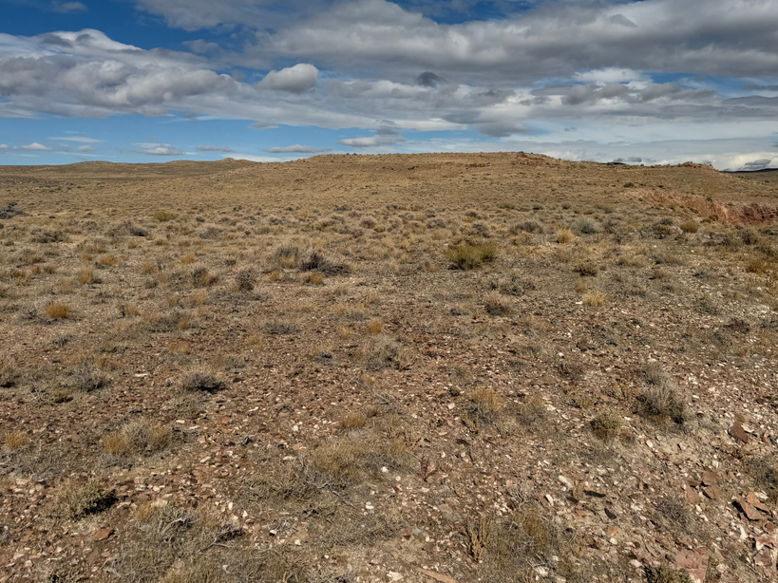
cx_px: 401
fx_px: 674
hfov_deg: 60.0
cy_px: 244
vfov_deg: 46.6
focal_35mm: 30
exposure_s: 1/14286
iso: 80
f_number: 1.78
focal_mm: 6.76
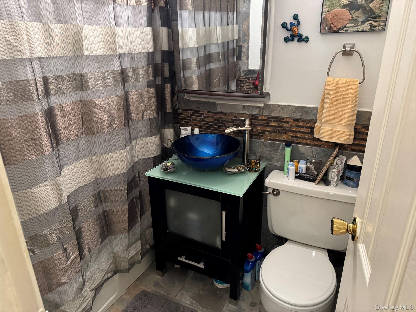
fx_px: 288
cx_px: 208
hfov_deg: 71.6
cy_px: 156
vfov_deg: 56.8
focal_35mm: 24
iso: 640
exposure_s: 1/60
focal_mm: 6.76
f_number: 1.78
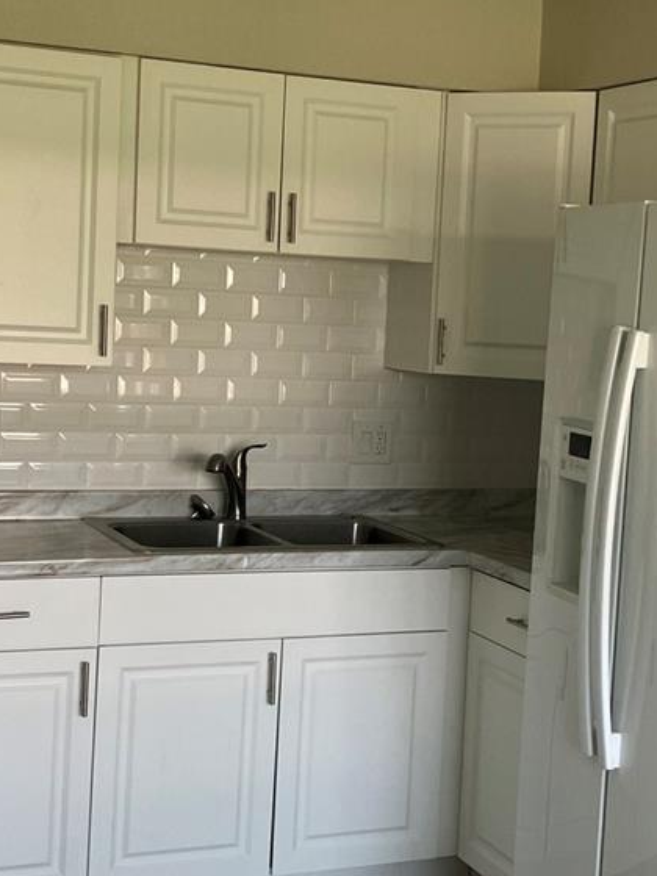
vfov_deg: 32.2
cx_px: 344
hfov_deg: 24.4
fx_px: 1518
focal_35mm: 60
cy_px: 451
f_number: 1.8
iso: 80
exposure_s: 1/107
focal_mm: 3.99
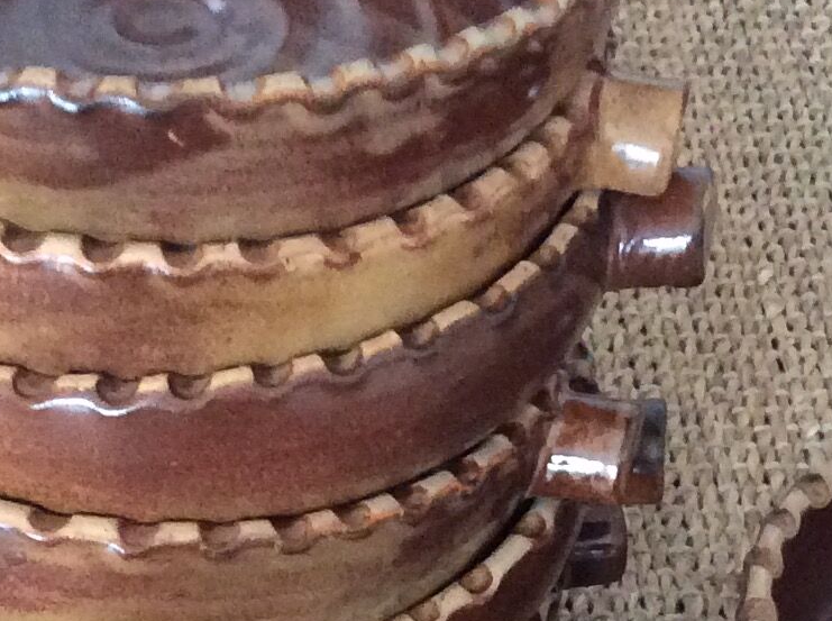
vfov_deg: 12.9
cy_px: 679
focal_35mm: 112
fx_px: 2687
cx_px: 431
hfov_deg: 17.6
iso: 320
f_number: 2.4
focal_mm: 3.3
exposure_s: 1/20
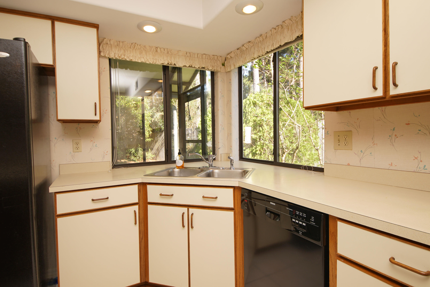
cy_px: 144
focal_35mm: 18
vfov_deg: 67.4
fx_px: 215
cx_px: 215
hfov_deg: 90.0
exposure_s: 1/60
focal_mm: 12
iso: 100
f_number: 4.5
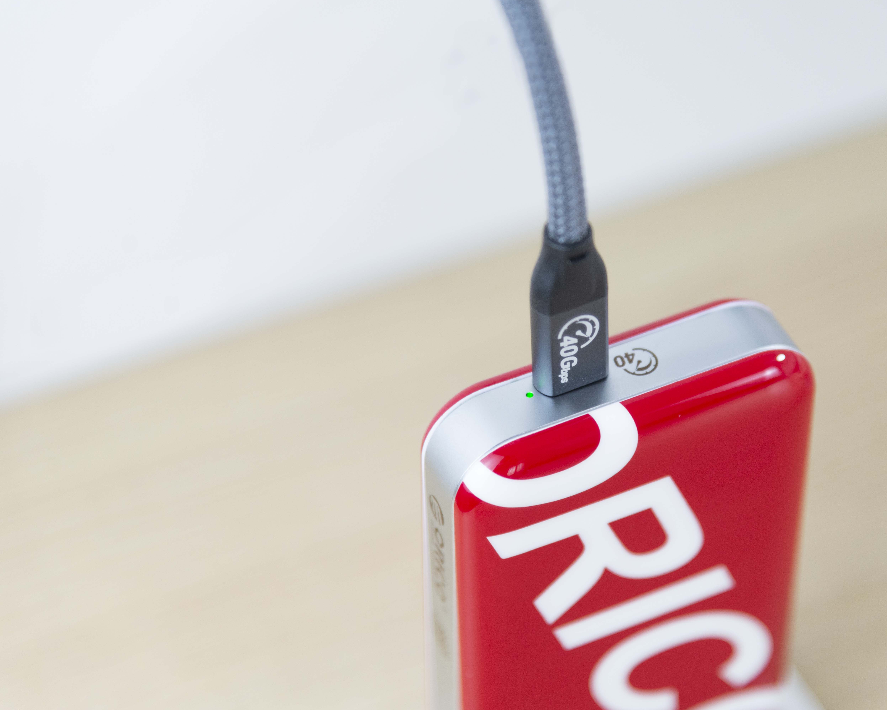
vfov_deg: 11.4
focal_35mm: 136
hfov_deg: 14.2
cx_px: 524
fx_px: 3570
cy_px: 356
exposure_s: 1/250
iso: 500
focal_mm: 120
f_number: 4
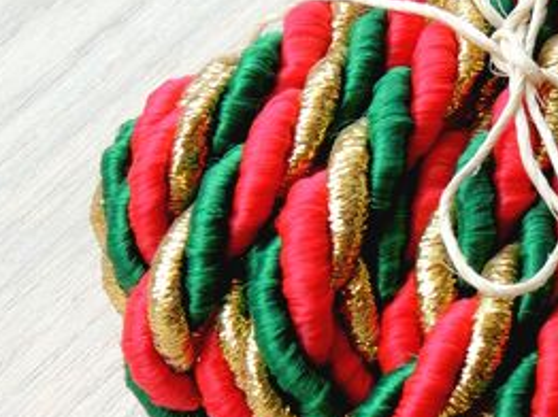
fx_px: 2512
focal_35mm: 156
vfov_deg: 9.5
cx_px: 505
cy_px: 208
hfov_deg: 12.6
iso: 100
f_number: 5.9
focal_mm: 10.7
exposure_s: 1/60
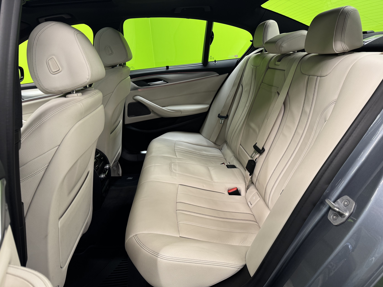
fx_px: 277
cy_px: 149
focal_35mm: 25
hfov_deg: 69.4
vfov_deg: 54.9
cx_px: 195
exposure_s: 1/50
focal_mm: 6.76
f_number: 1.78
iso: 160
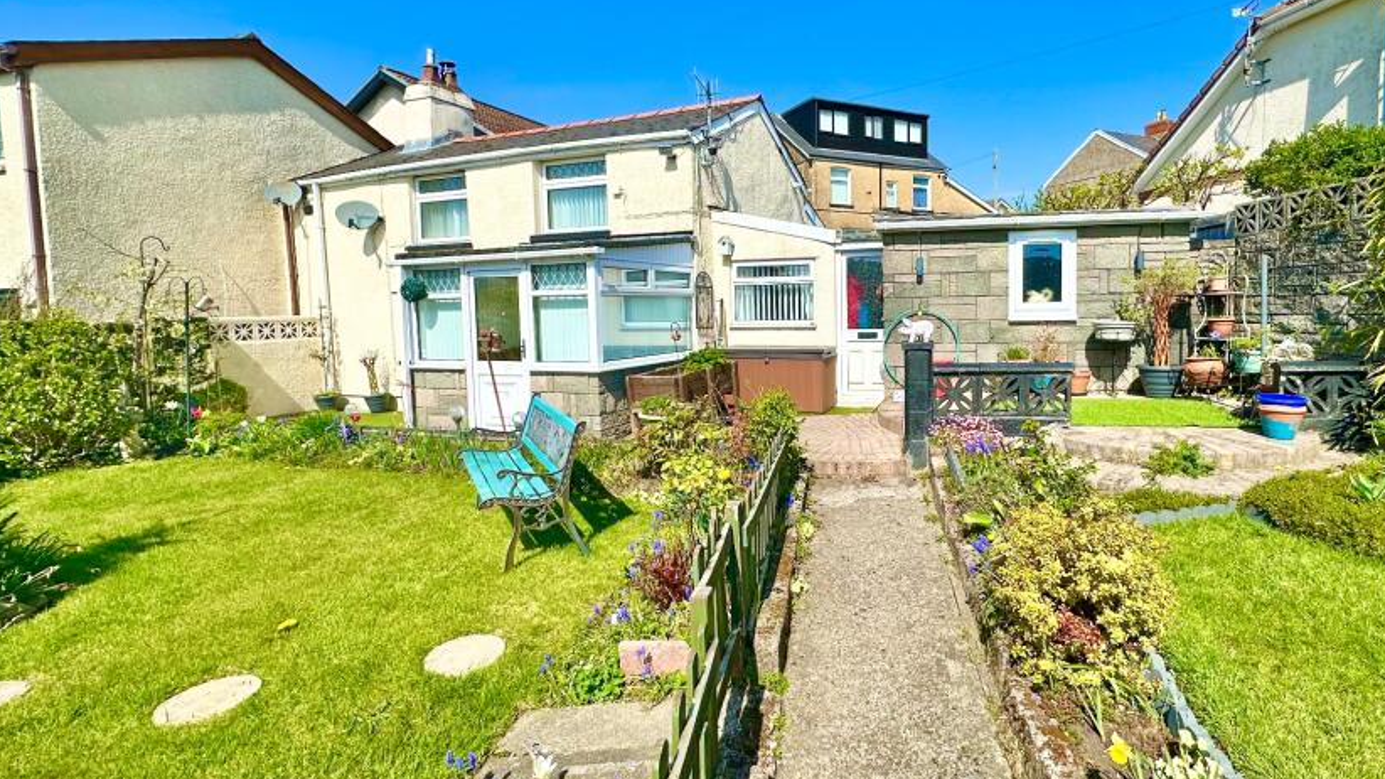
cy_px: 357
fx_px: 698
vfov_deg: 58.2
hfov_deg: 88.8
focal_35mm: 19
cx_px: 804
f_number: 2.2
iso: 50
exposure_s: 1/3610
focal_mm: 2.22
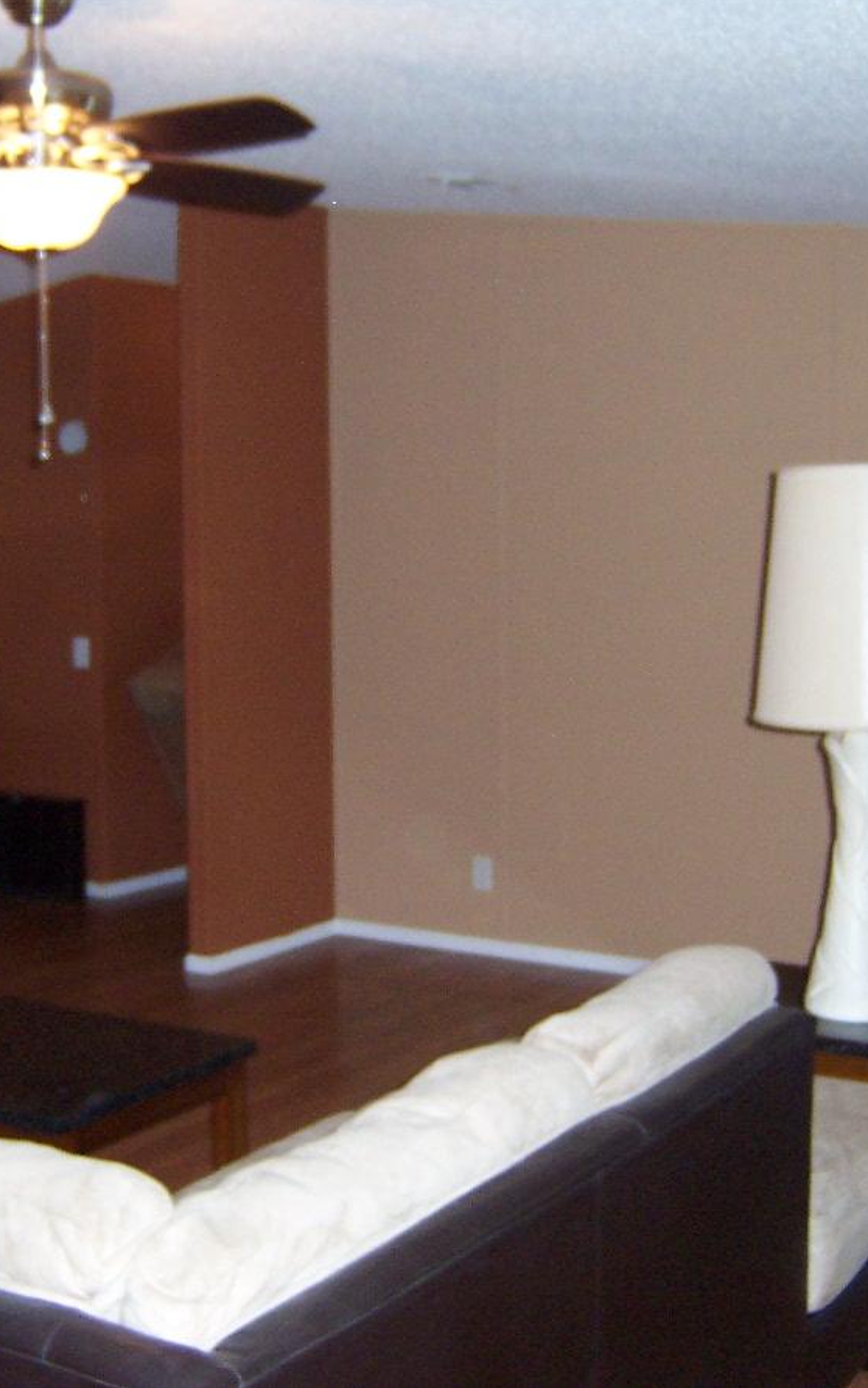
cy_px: 690
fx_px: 1779
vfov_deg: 42.6
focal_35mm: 47
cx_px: 366
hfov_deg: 27.4
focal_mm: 5.5
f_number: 2.4
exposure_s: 1/60
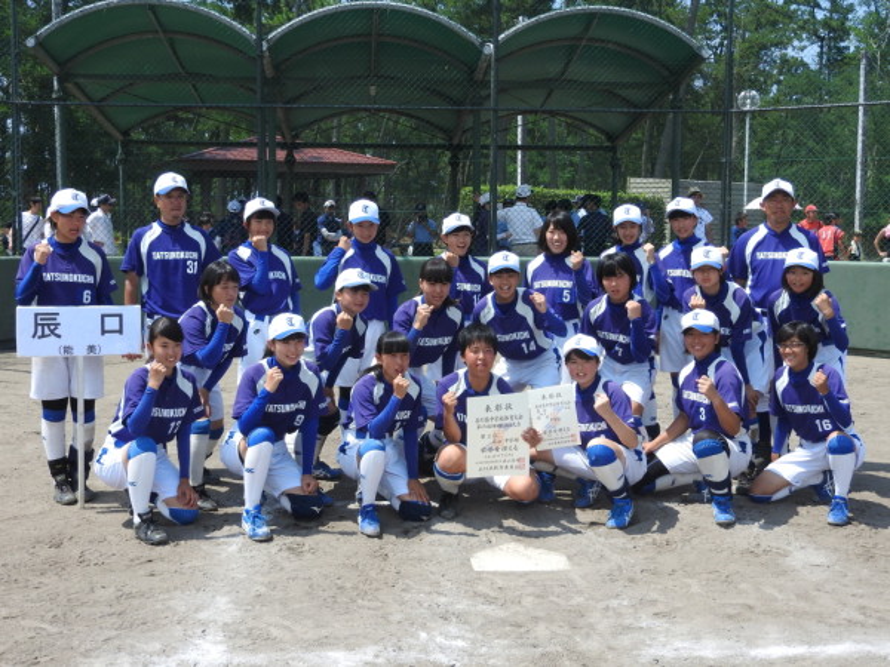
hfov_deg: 42.1
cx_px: 445
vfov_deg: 32.2
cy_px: 334
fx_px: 1157
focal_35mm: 45
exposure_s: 1/800
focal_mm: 8.1
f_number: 4
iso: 100
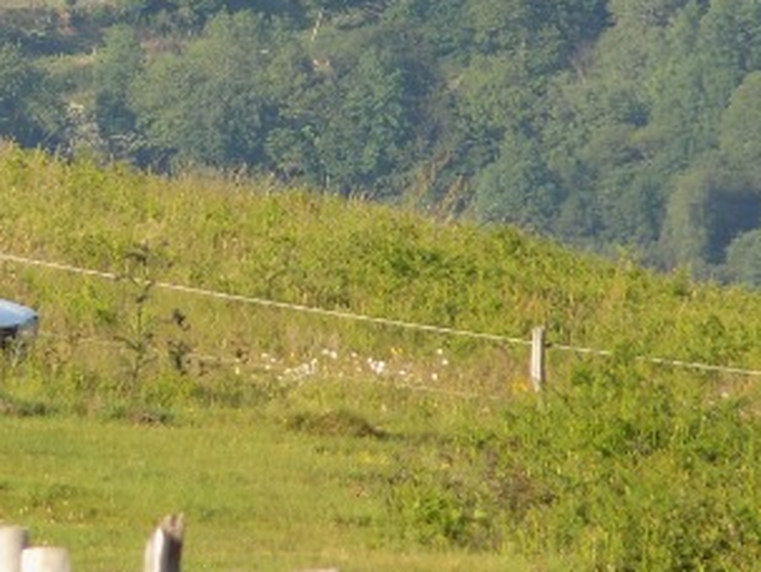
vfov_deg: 1.2
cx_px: -25
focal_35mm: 1234
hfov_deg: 1.6
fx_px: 27161
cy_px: 68
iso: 125
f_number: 5.9
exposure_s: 1/250
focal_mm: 104
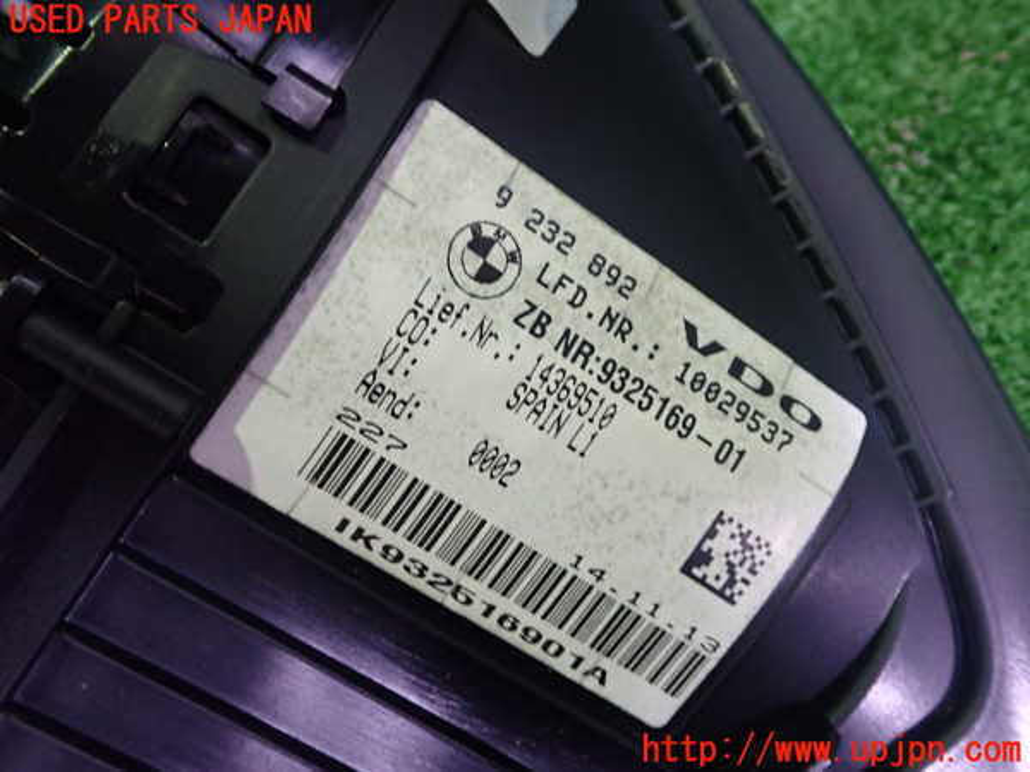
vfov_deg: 44.2
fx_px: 952
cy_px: 386
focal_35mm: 32
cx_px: 515
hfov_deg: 56.8
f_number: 2.4
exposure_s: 1/30
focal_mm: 5.79
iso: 400
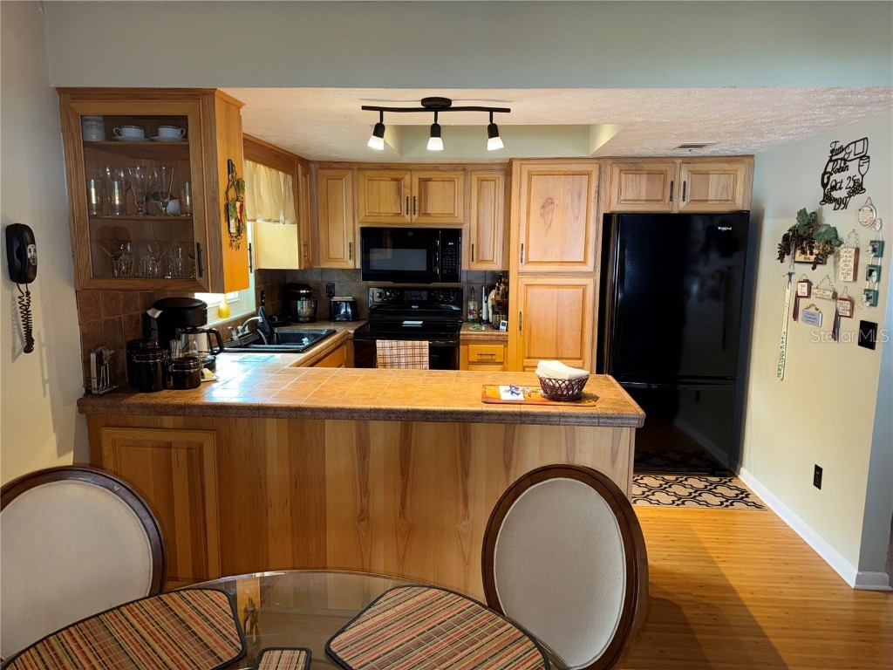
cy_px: 335
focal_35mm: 24
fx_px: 619
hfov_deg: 71.6
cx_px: 446
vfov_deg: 56.8
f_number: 1.78
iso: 100
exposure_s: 1/17
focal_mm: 6.76
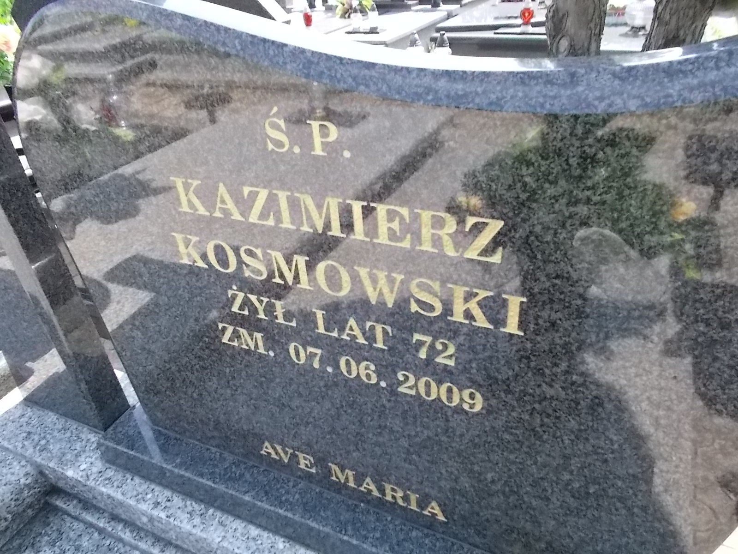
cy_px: 277
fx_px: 554
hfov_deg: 67.3
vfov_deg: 53.1
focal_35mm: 26
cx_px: 369
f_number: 8
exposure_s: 1/125
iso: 400
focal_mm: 4.6
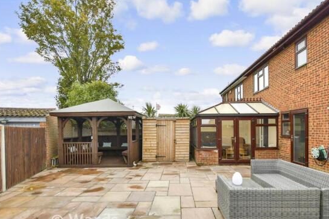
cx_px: 179
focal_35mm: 18
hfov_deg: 89.8
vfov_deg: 66.8
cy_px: 130
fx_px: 164
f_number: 3.5
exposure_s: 1/2000
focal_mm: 10
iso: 640
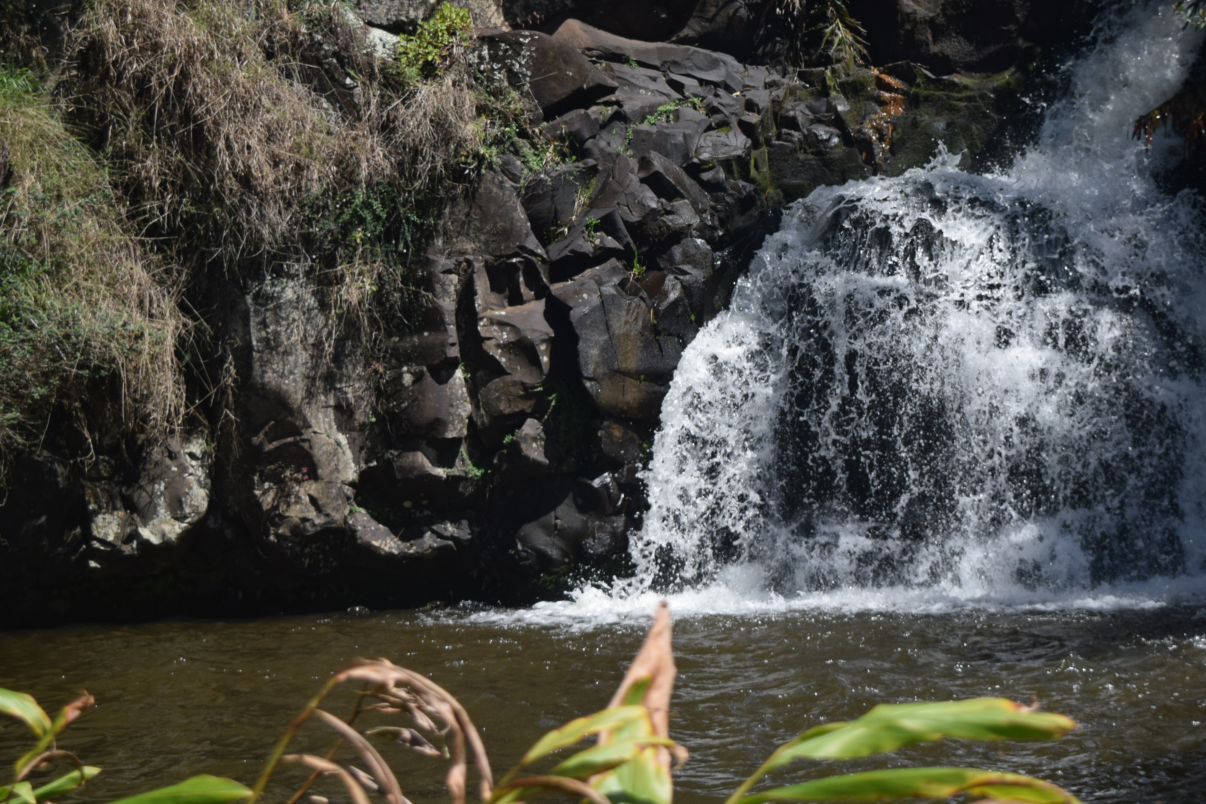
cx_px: 790
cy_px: 301
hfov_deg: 24.7
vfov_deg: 16.6
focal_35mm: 82
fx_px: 2747
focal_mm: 40
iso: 400
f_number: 4.8
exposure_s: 1/1000
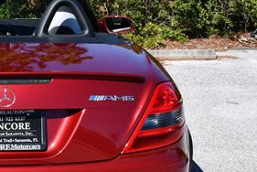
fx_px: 650
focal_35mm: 91
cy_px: 113
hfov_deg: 21.5
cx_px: -8
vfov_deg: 15.0
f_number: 8
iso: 100
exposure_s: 1/250
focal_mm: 20
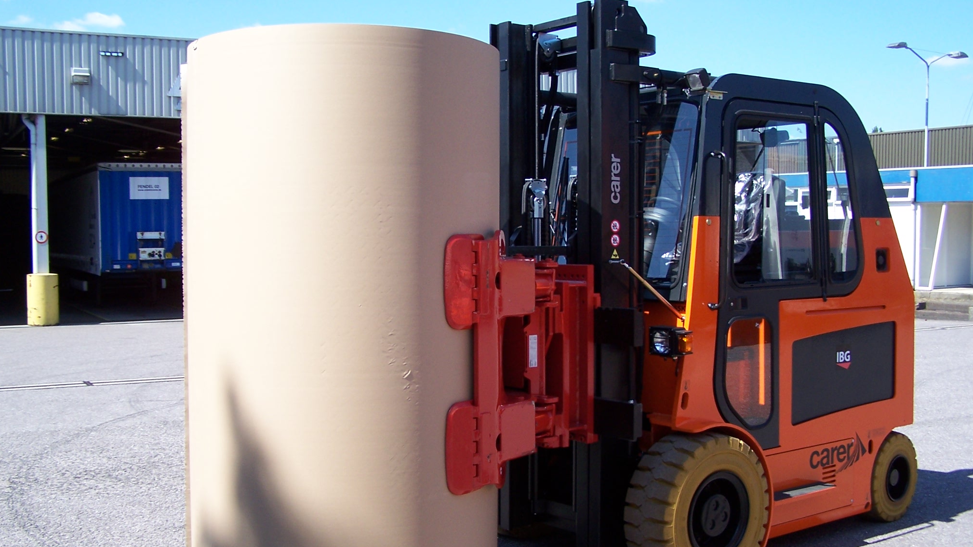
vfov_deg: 28.3
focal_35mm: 42
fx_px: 1084
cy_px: 312
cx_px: 489
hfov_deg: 48.4
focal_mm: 6.3
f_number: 2.8
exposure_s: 1/750
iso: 80
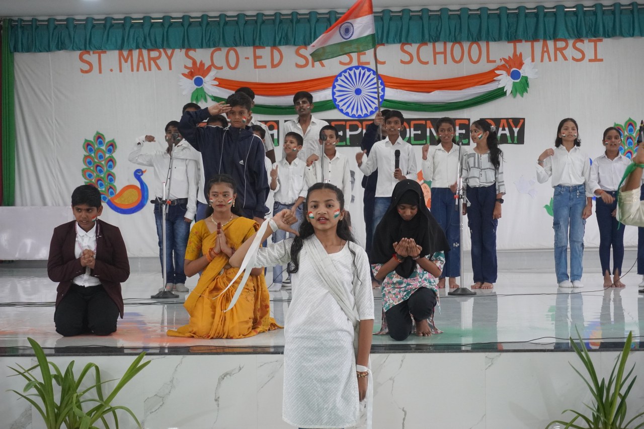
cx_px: 322
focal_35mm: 75
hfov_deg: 27.0
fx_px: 1341
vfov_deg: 18.2
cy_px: 214
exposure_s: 1/160
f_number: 5.6
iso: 2500
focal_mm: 50
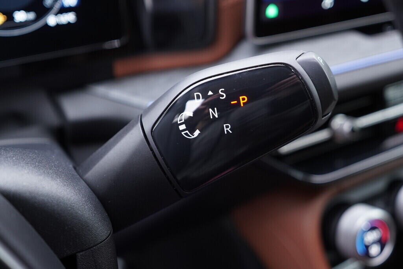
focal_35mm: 36
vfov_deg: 36.9
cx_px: 202
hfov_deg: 53.1
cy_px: 134
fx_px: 403
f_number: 2.8
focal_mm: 24
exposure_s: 1/40
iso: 400
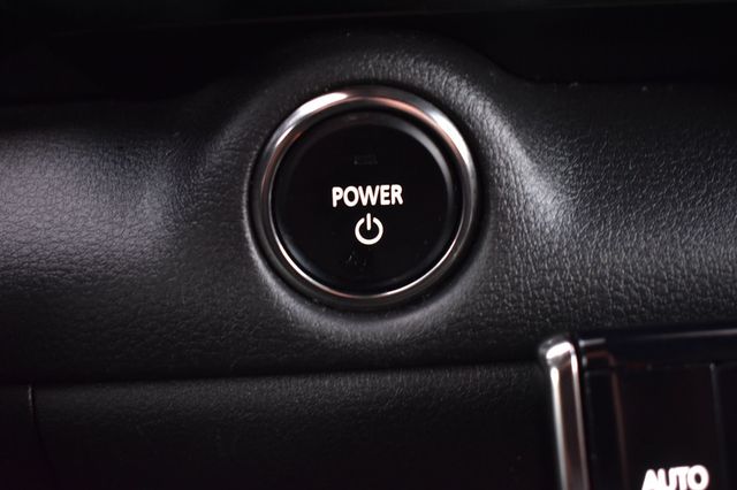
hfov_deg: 43.6
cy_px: 245
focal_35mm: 45
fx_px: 921
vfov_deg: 29.8
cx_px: 368
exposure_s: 1/4
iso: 1600
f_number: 4.2
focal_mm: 30
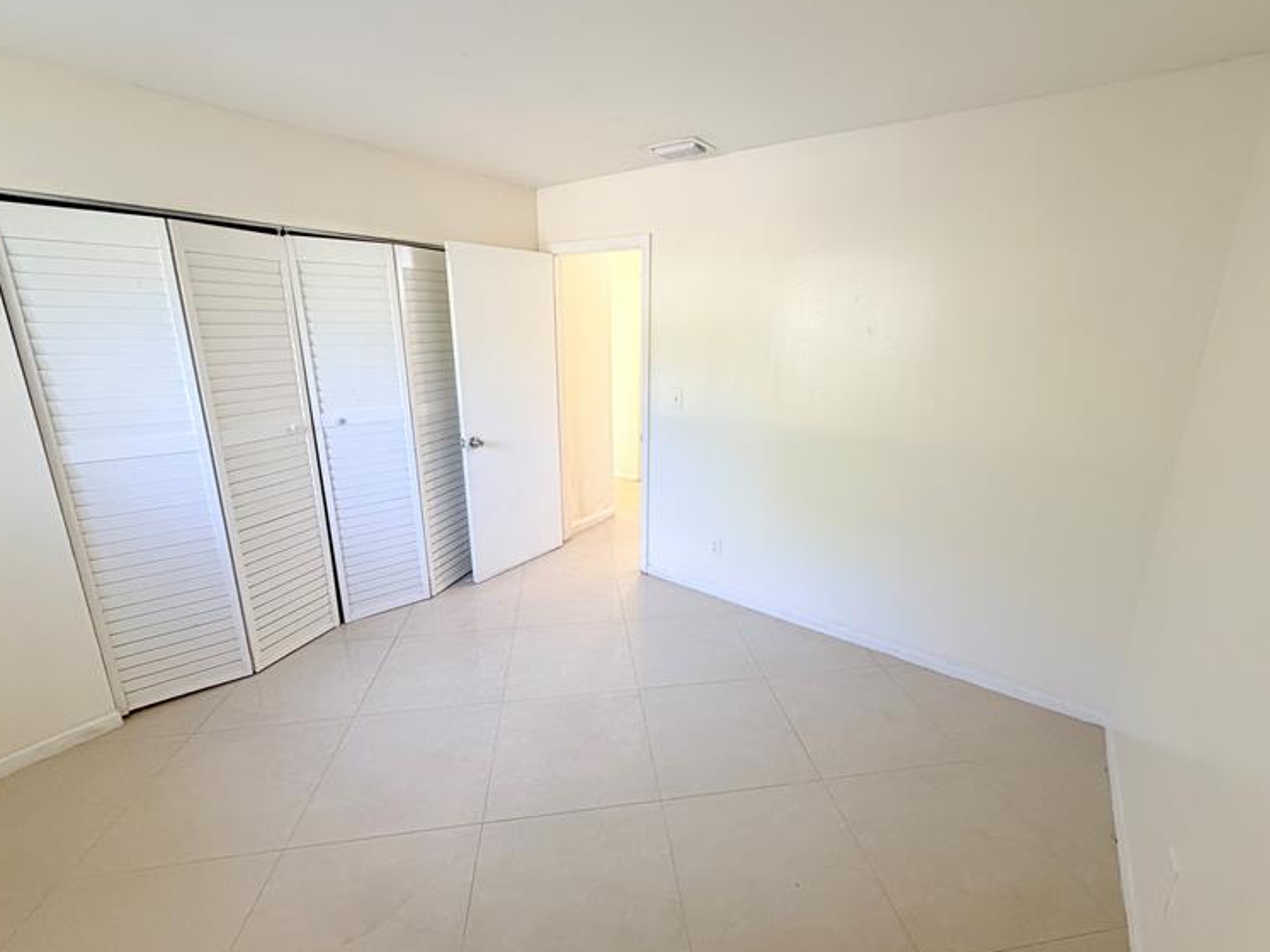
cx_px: 661
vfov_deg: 81.7
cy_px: 464
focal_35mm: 15
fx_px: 550
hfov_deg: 98.1
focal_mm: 2.22
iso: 320
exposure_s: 1/120
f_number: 2.2
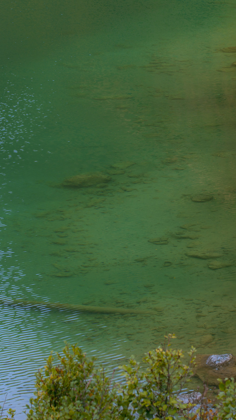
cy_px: 211
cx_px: 185
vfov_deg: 13.0
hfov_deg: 7.3
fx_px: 1846
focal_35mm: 166
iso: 100
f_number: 5.6
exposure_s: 1/80
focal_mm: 70
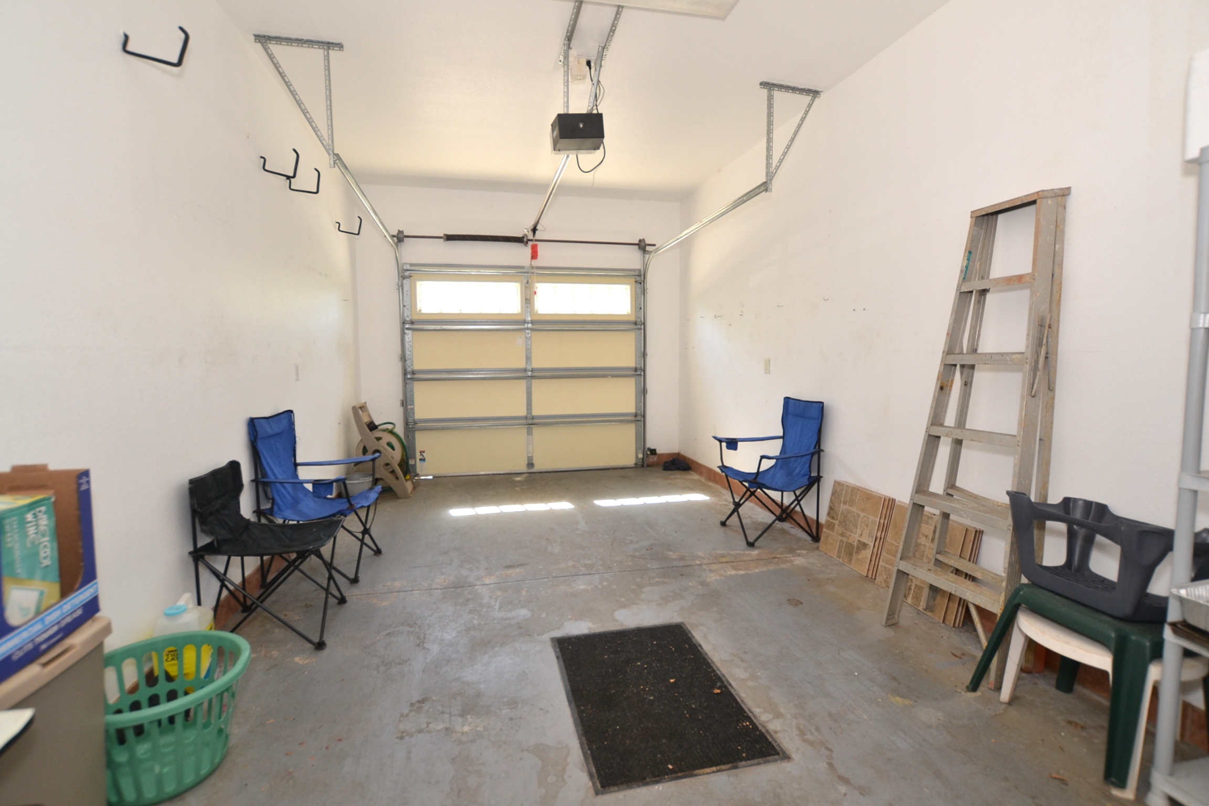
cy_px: 403
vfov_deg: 77.3
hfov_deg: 100.4
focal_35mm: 15
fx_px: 504
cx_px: 604
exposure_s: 1/80
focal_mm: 10
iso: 400
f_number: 4.5
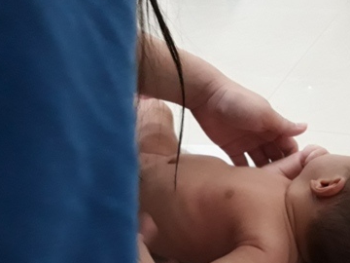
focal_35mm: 48
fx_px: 485
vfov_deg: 29.3
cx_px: 284
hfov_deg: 38.1
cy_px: 223
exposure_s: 1/24
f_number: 1.7
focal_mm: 3.71
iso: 500
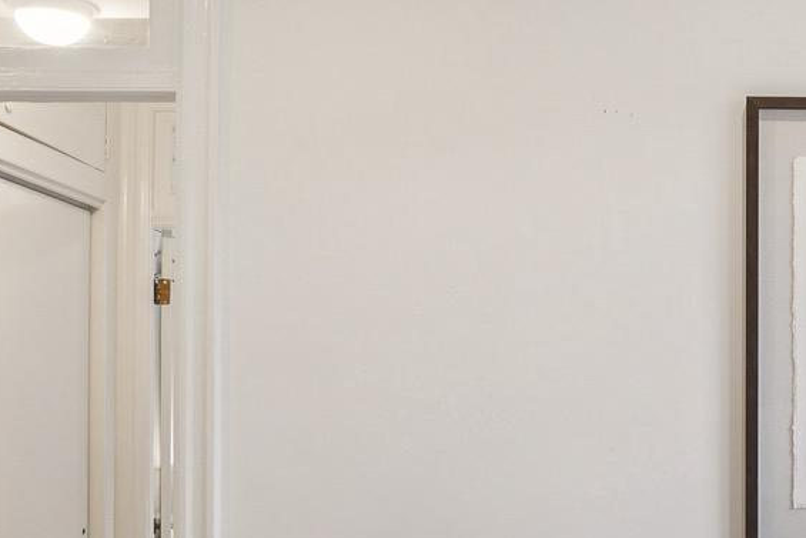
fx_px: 1339
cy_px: 470
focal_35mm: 60
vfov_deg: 22.2
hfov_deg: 31.2
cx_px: 789
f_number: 7.1
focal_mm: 11
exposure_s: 1/5
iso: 100
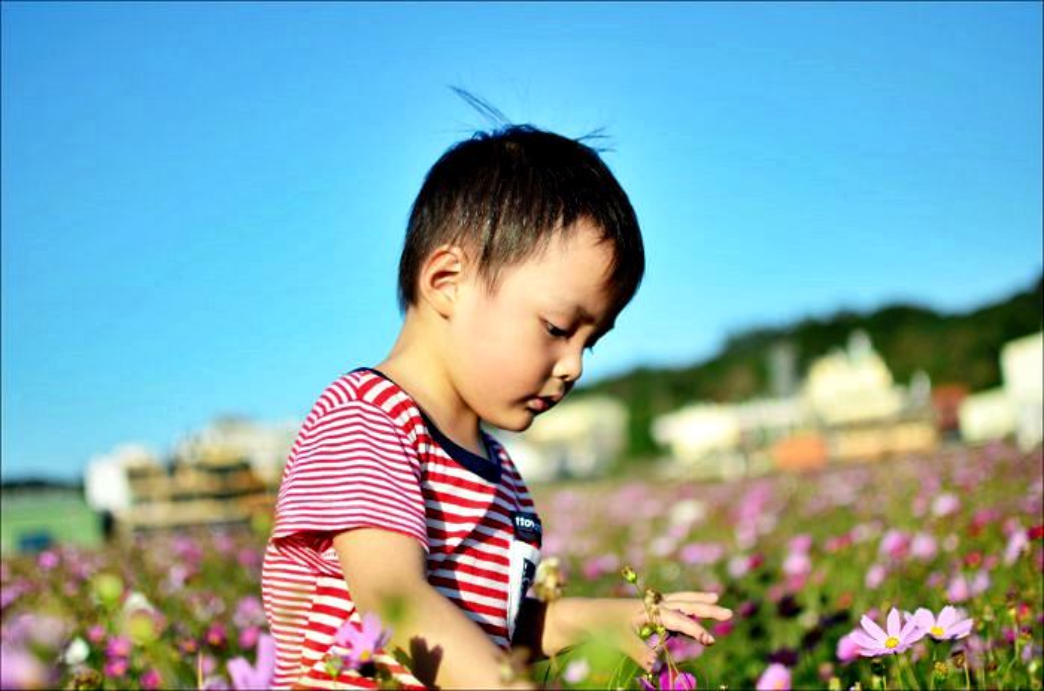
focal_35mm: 52
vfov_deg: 25.6
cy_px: 346
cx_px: 522
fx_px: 1519
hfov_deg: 37.9
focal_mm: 35
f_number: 1.8
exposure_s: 1/4000
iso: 100
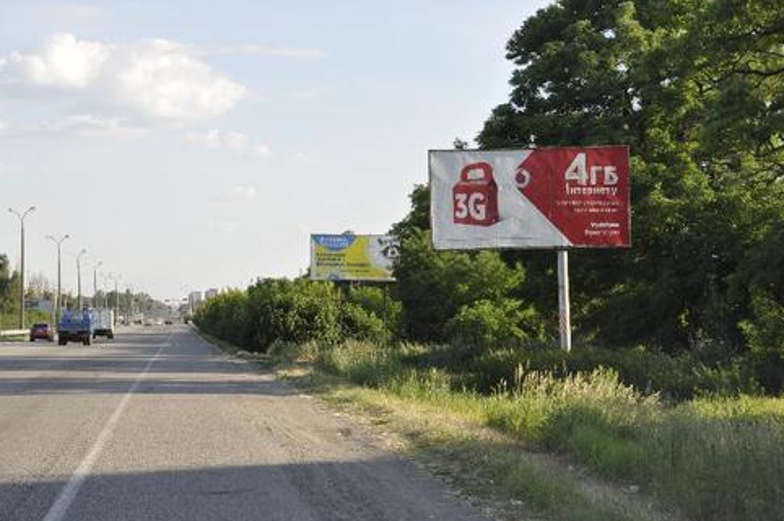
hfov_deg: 26.7
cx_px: 346
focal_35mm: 76
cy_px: 270
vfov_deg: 17.9
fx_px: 1653
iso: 200
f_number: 10
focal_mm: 44
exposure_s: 1/200
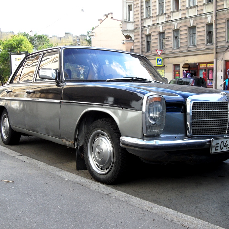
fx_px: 314
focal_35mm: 42
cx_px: 123
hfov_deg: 40.0
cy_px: 115
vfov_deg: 40.0
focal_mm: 6.3
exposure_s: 1/250
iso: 80
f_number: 3.6
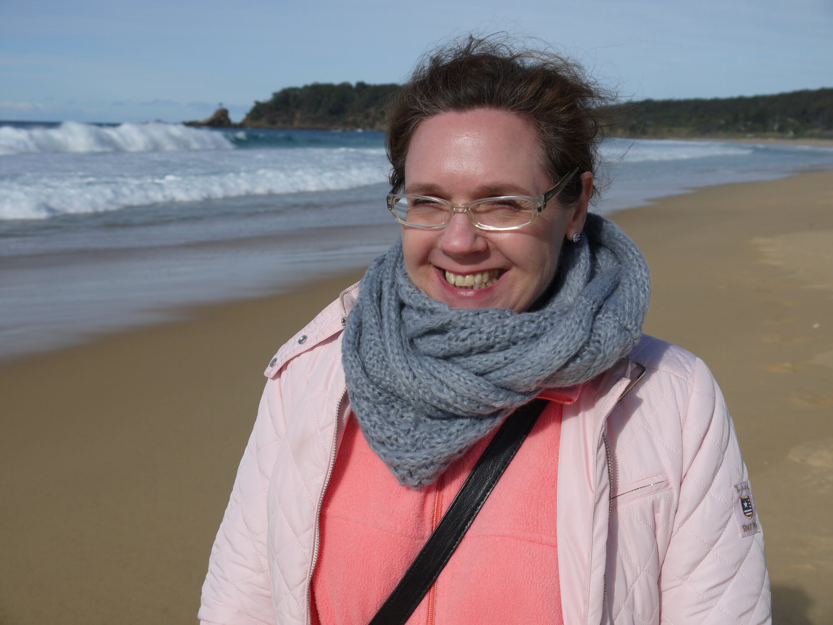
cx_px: 416
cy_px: 312
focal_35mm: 46
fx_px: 1107
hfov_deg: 41.2
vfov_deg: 31.5
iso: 100
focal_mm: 23
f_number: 6.3
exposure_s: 1/1000
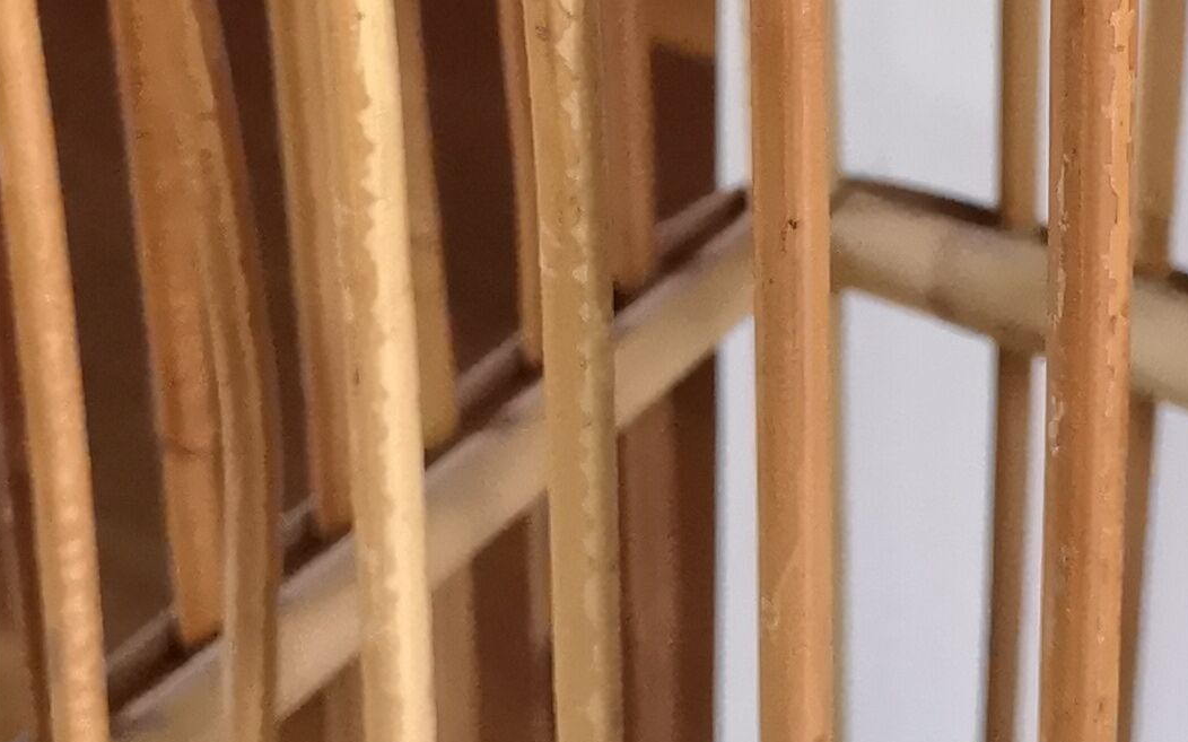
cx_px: 788
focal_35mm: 108
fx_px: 3496
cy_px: -434
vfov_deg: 11.5
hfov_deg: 19.2
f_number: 1.8
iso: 640
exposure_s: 1/100
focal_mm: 3.95
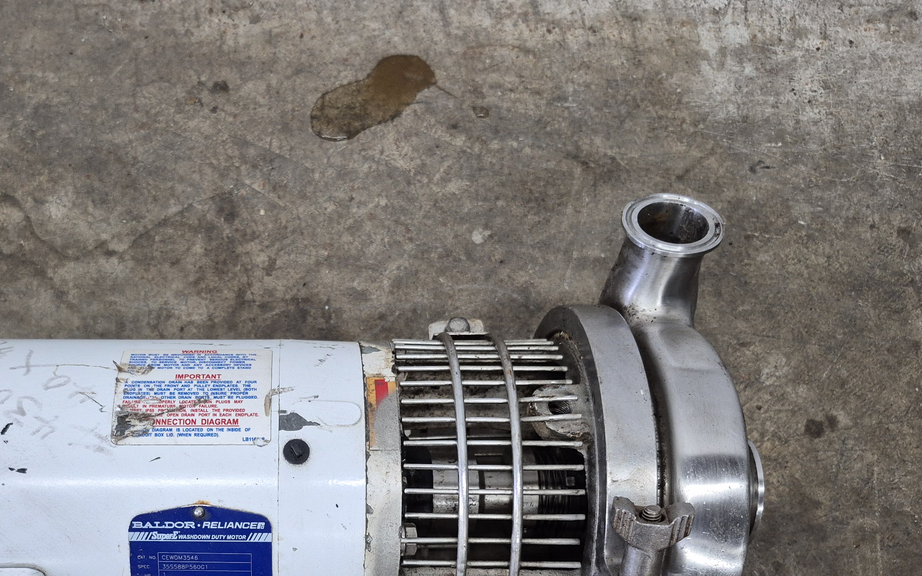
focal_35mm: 37
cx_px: 269
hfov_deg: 51.2
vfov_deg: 33.0
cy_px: 499
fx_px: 930
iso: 250
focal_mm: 5.4
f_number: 1.8
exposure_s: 1/120
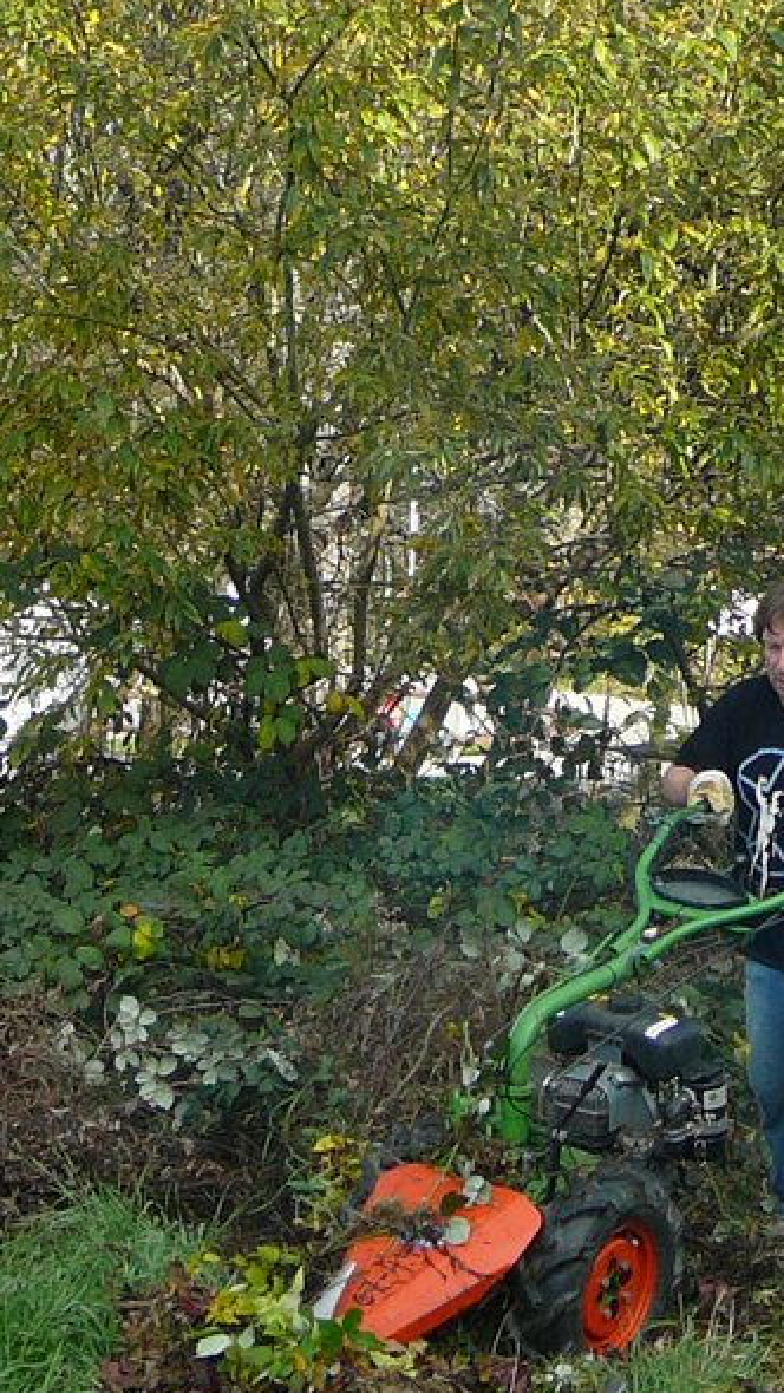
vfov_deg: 19.3
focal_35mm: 111
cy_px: 555
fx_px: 4101
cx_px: 529
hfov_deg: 10.9
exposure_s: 1/320
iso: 80
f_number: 3.3
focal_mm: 7
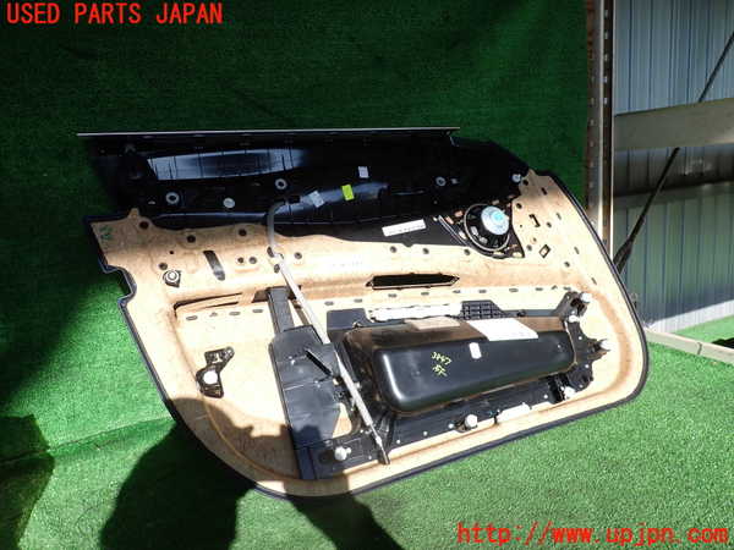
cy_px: 275
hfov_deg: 69.4
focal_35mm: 25
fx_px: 530
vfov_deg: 54.9
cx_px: 367
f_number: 2.8
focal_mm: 4.5
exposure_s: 1/800
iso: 100
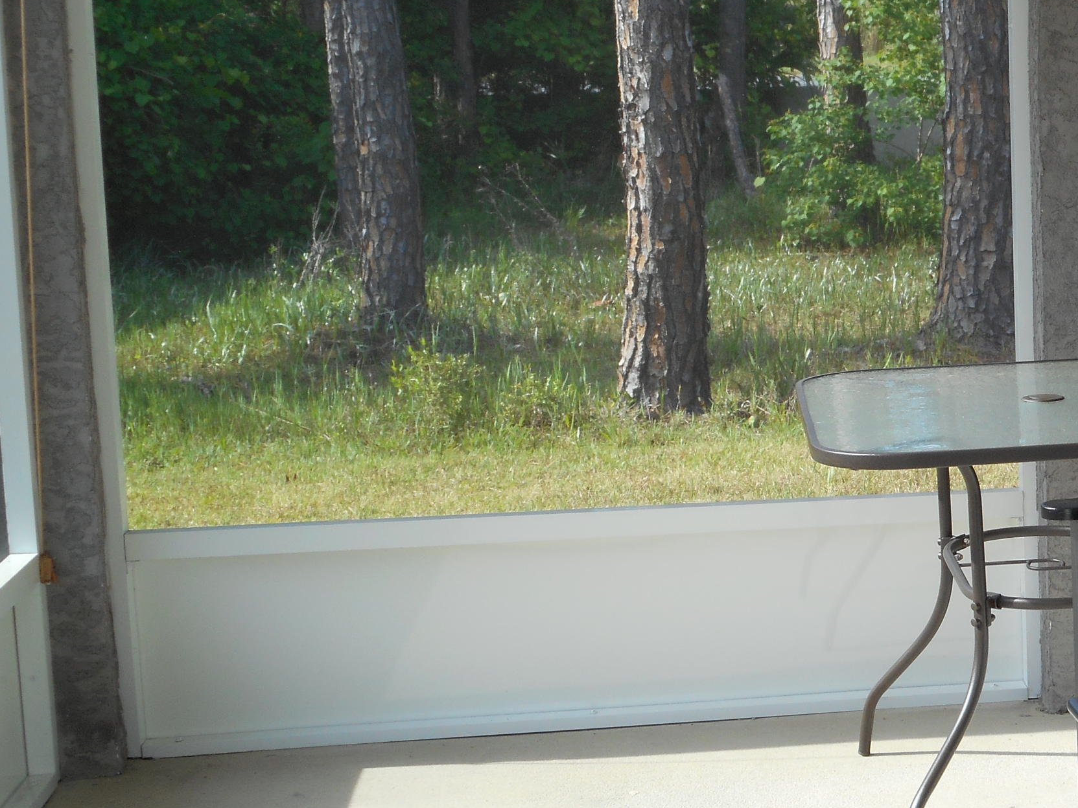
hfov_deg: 20.9
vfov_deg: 16.1
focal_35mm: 92
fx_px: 2865
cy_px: 372
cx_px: 941
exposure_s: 1/80
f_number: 4.9
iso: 80
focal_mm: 9.1
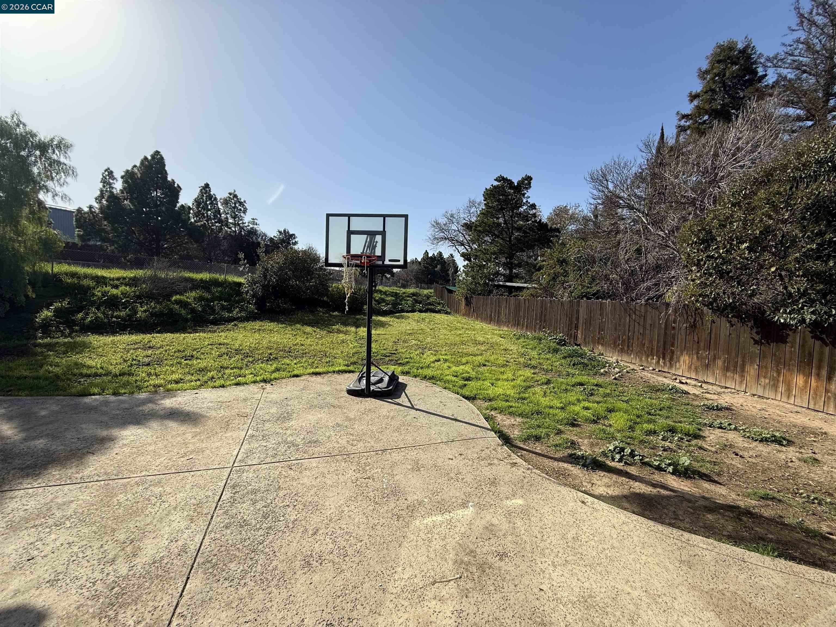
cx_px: 418
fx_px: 338
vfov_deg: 85.7
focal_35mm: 14
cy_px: 314
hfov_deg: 102.1
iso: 50
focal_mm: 2.22
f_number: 2.2
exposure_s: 1/1795
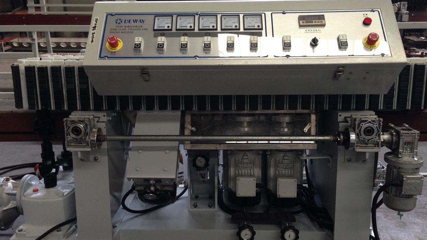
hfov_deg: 54.0
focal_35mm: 37
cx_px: 214
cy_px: 105
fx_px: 419
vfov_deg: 32.0
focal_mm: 4.12
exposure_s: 1/20
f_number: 2.4
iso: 100
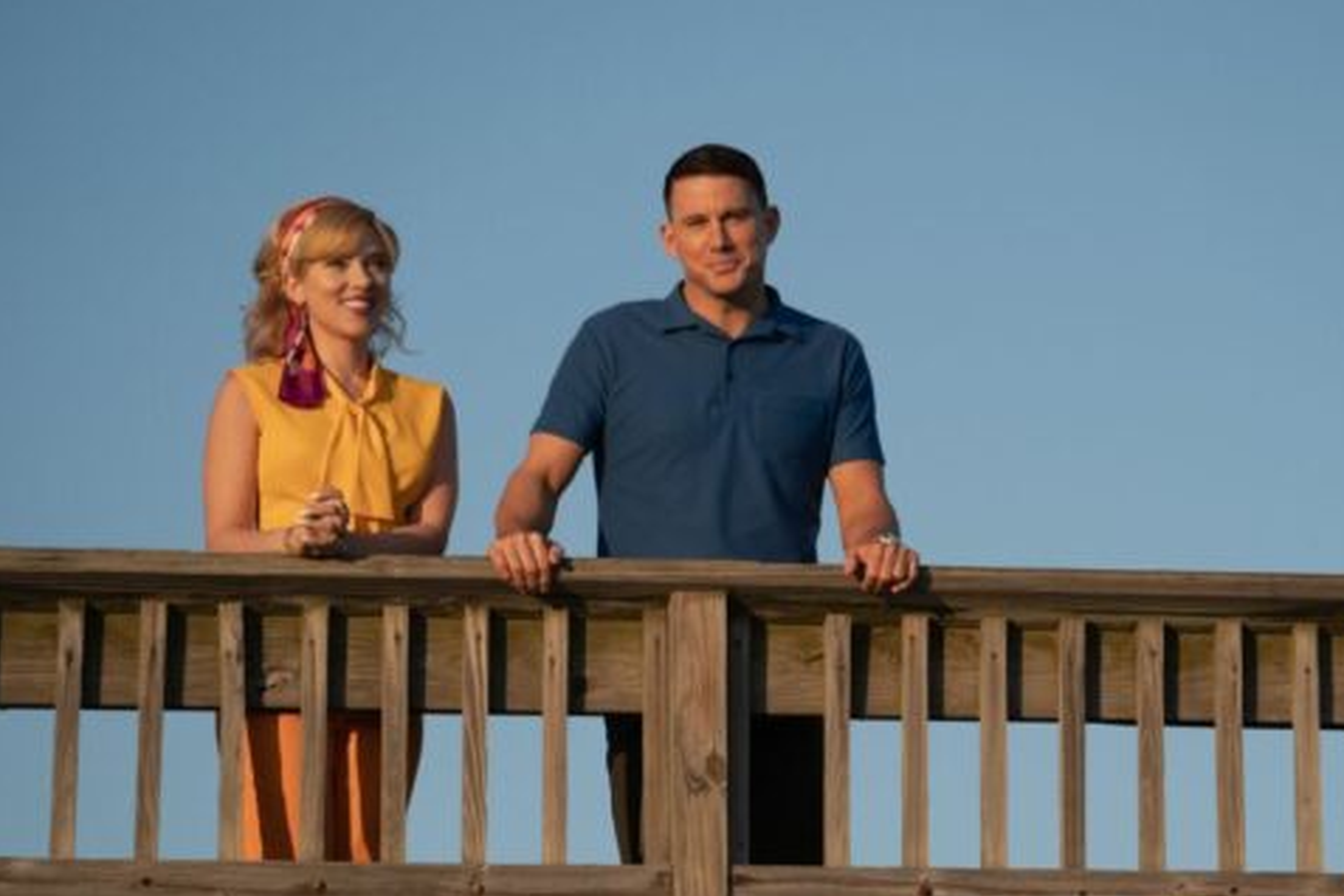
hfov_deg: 10.8
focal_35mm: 191
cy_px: 541
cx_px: 810
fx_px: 7130
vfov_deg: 7.2
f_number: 3.5
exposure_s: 1/1250
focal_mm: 148
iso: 100
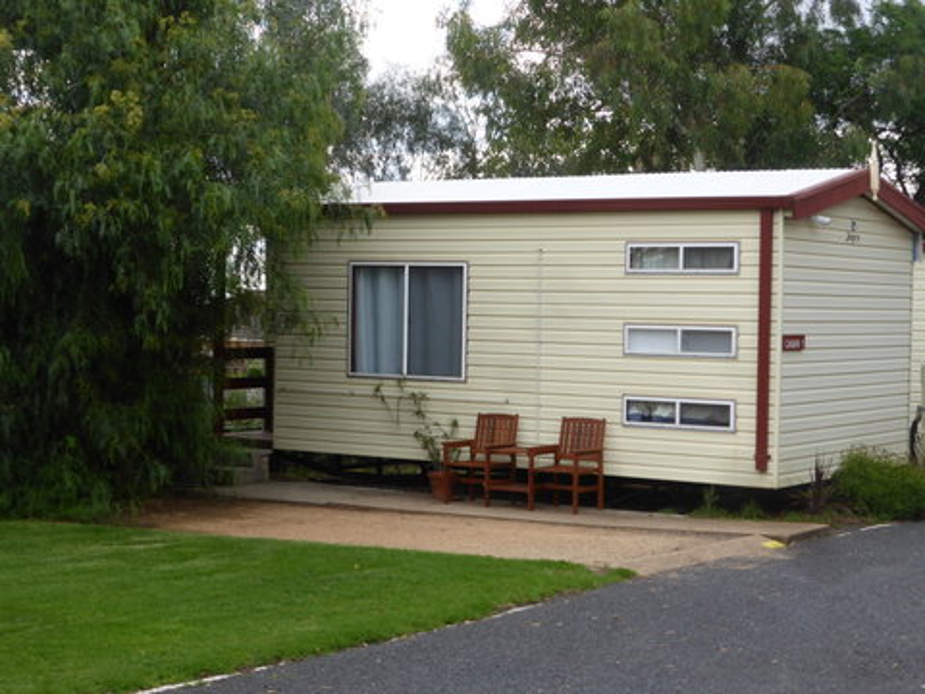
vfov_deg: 21.3
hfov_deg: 28.2
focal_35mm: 69
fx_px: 1844
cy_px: 347
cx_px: 462
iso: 100
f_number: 4.9
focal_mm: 11.7
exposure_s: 1/200
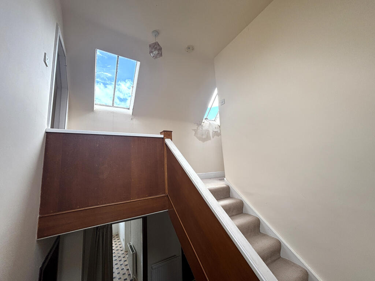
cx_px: 188
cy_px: 140
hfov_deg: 102.1
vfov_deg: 85.7
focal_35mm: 14
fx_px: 152
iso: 32
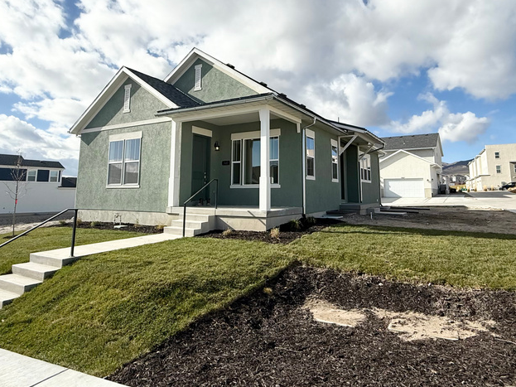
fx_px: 343
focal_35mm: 23
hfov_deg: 73.9
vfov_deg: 58.1
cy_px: 144
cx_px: 269
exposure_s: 1/3125
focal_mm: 2.22
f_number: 2.2
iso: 50
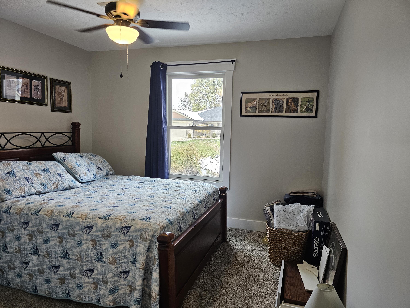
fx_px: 272
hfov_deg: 73.9
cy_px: 154
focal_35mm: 23
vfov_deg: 58.9
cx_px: 205
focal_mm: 6.3
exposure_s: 1/120
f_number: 1.7
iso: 250
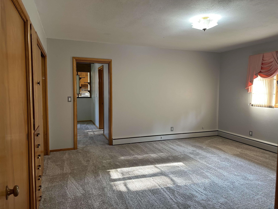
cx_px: 139
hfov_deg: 71.6
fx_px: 193
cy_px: 104
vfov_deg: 56.8
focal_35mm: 24
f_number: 1.78
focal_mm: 6.86
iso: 125
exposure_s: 1/60
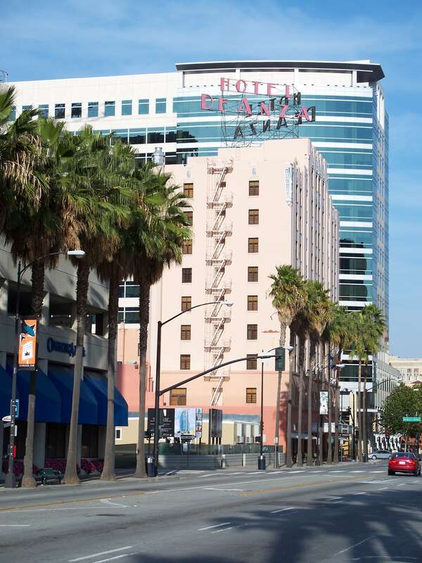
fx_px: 1333
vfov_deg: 23.8
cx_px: 211
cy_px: 282
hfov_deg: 18.0
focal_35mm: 82
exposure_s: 1/800
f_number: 3.6
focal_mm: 17.3
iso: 64
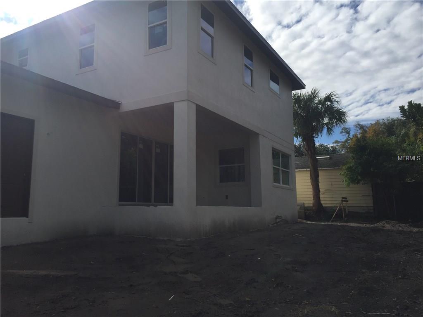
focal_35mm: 29
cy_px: 158
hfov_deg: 61.7
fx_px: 354
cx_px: 212
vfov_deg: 48.2
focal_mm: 4.15
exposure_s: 1/3597
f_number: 2.2
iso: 32
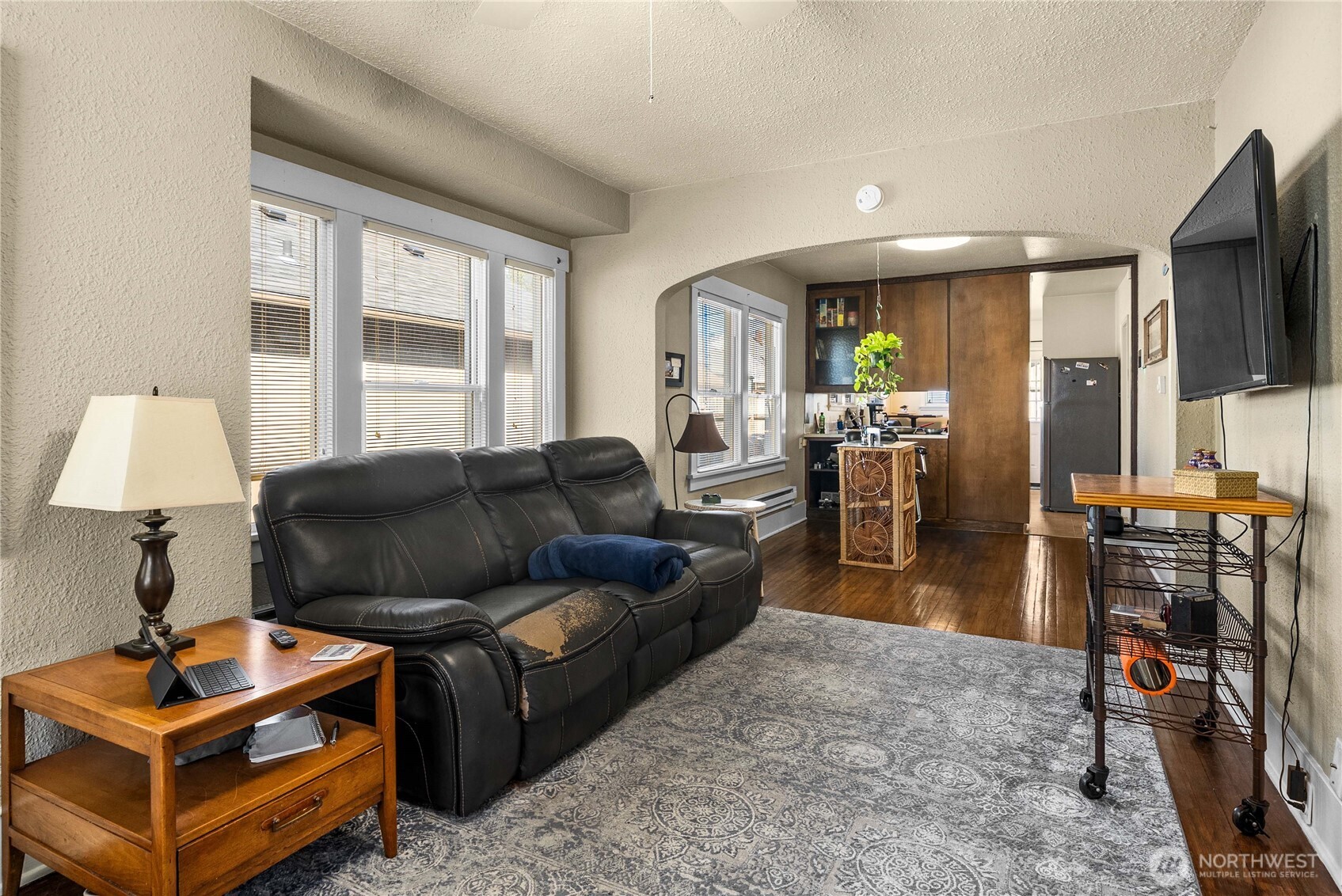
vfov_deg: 67.4
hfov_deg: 90.0
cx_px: 671
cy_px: 448
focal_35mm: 18
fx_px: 671
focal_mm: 18
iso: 1000
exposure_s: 1/6
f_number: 7.1
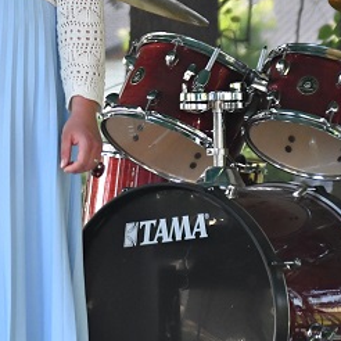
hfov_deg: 4.0
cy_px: -39
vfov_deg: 4.0
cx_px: -15
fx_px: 4893
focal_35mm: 439
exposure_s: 1/500
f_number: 4.2
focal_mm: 85
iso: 1600
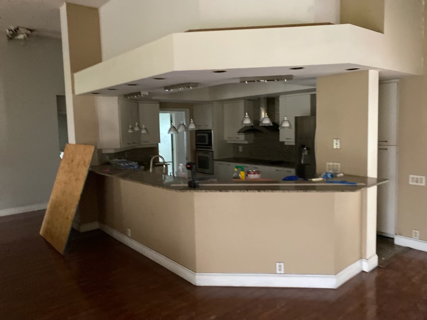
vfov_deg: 53.1
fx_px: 321
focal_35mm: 26
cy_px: 160
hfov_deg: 67.3
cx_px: 214
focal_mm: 4.25
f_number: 1.8
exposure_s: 1/30
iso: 800
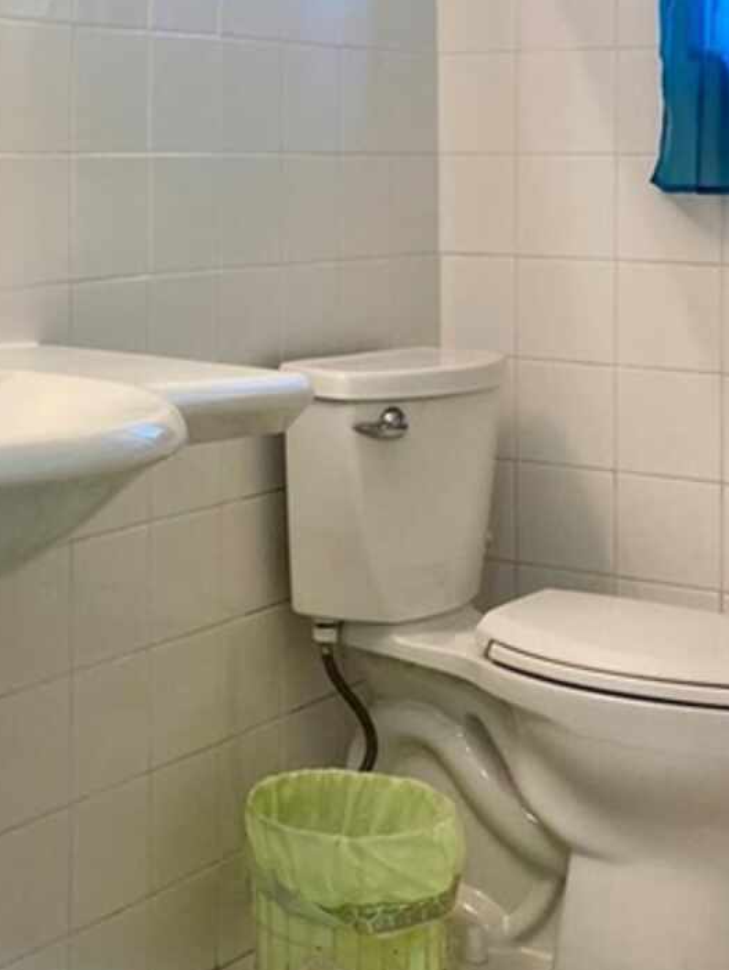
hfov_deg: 21.1
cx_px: 57
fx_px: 1908
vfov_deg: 27.9
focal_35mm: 68
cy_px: 180
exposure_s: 1/60
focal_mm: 3.99
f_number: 1.8
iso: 80
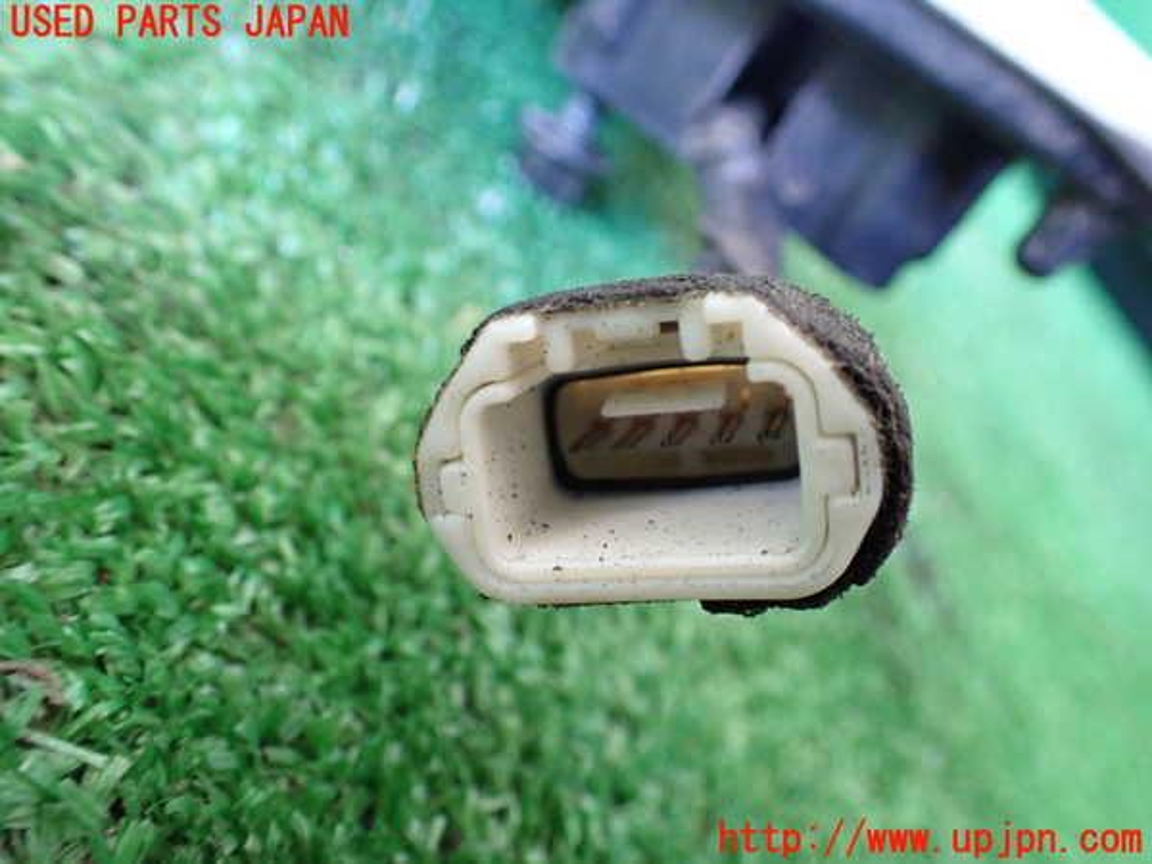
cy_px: 432
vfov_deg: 46.8
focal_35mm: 30
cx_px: 576
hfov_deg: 60.0
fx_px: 998
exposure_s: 1/30
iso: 800
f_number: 2.3
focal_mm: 5.4
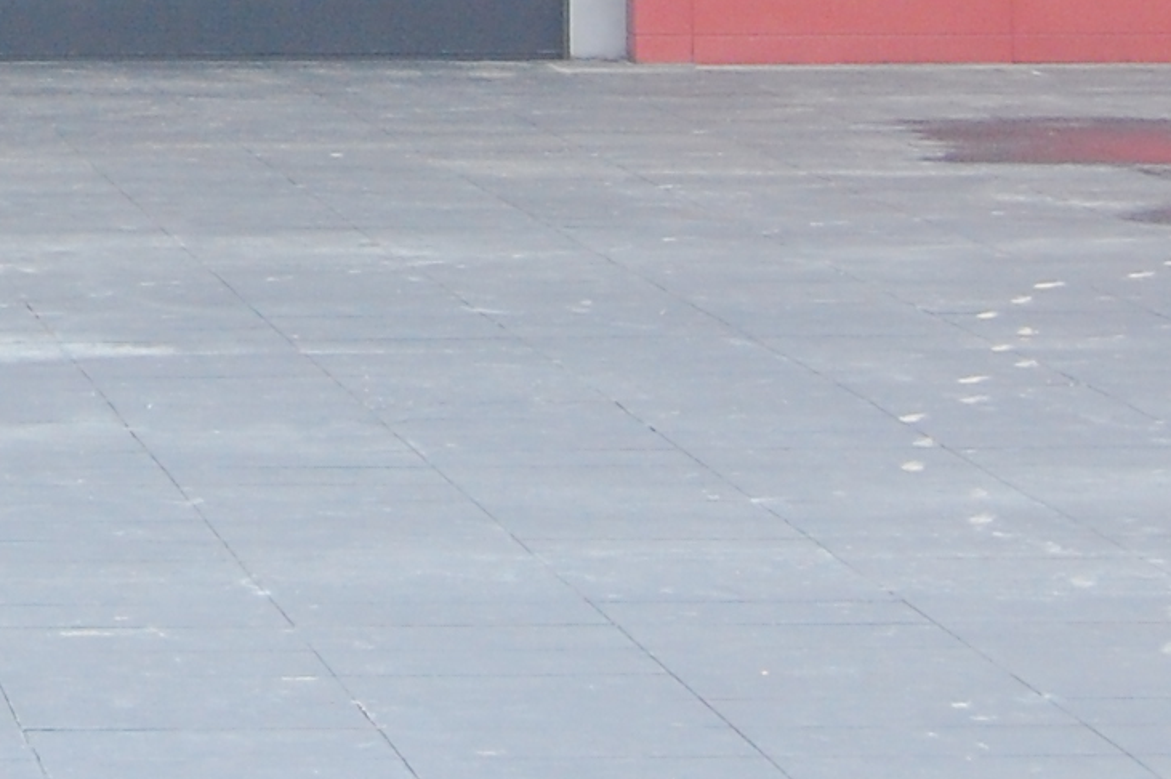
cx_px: -524
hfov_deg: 9.6
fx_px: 6825
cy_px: -607
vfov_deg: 6.4
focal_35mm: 210
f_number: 6.3
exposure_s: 1/640
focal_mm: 34
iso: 800
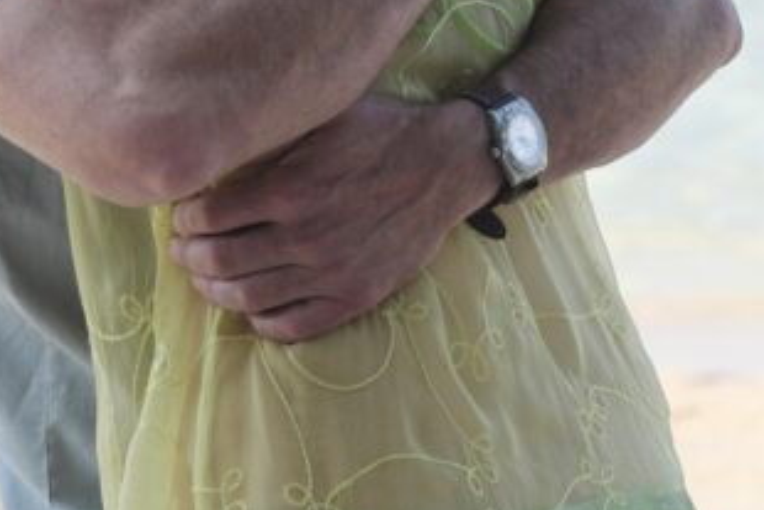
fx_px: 8832
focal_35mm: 416
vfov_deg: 3.3
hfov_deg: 5.0
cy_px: -174
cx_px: 574
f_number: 5
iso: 250
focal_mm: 83.8
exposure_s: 1/500
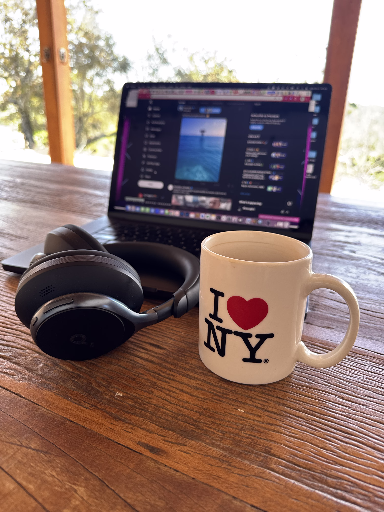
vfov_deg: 71.6
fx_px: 355
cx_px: 192
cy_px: 256
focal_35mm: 24
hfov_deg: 56.8
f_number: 1.78
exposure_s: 1/121
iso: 80
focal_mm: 6.76
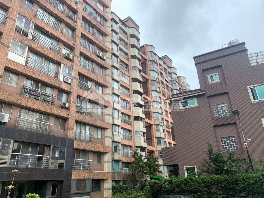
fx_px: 198
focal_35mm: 26
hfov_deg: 67.3
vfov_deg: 53.1
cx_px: 132
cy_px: 99
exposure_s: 1/643
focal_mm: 4.25
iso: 25
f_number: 1.8
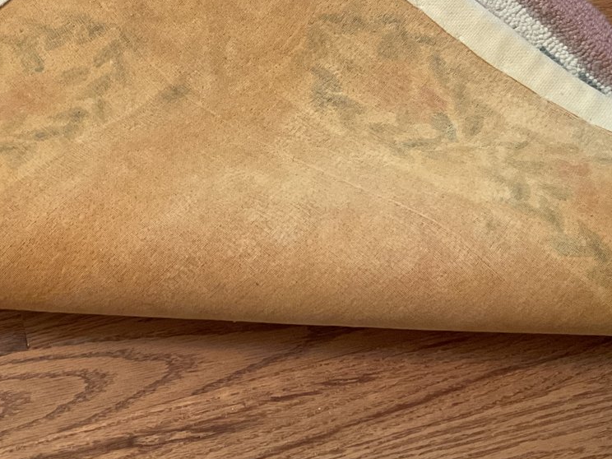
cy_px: 96
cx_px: 201
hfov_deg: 32.4
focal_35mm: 59
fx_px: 1043
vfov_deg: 24.4
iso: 200
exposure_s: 1/40
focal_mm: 3
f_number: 1.8
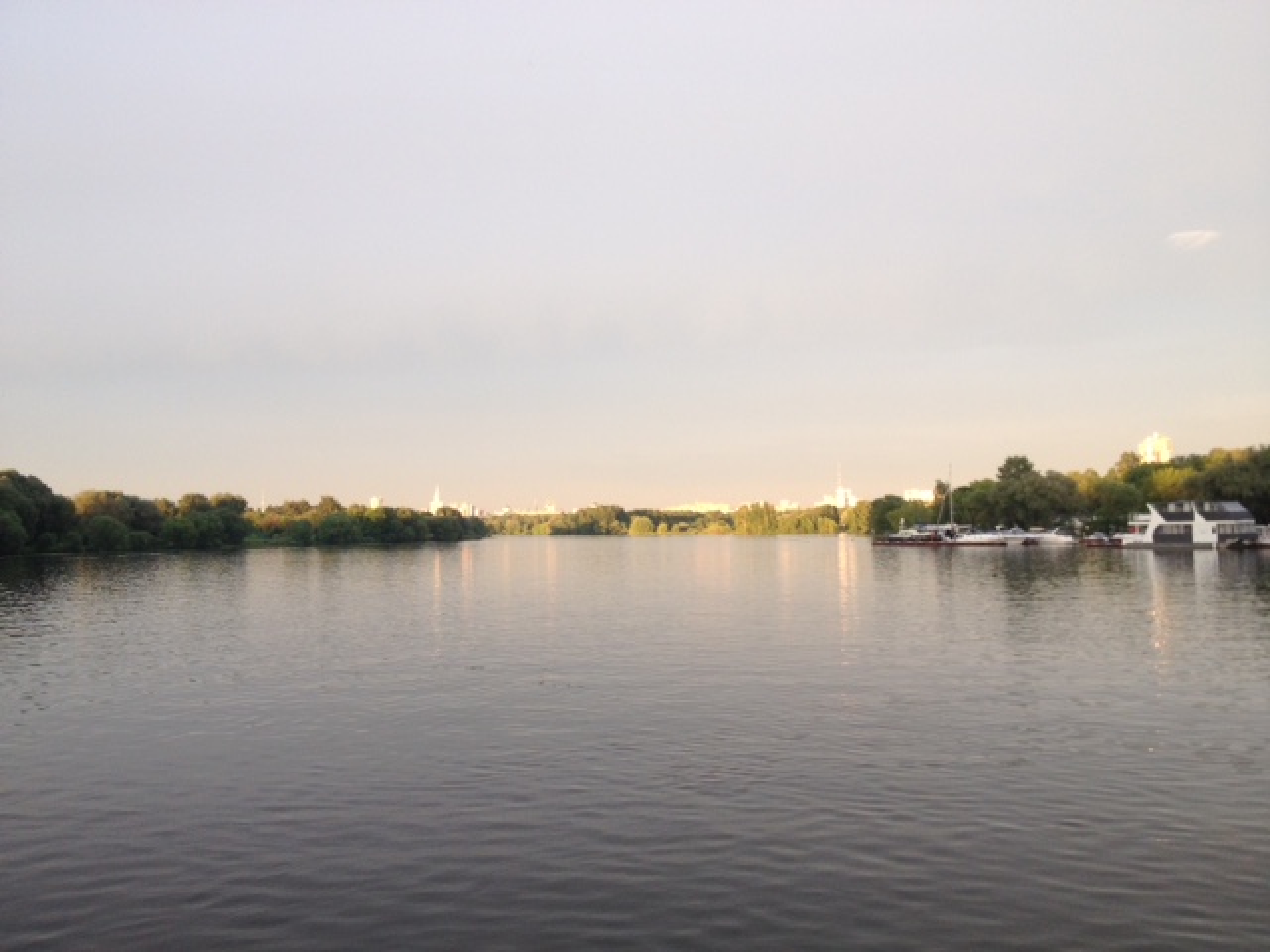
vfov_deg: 40.7
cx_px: 635
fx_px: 1284
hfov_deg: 52.6
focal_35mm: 35
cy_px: 476
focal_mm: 4.28
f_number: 2.4
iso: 50
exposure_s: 1/176
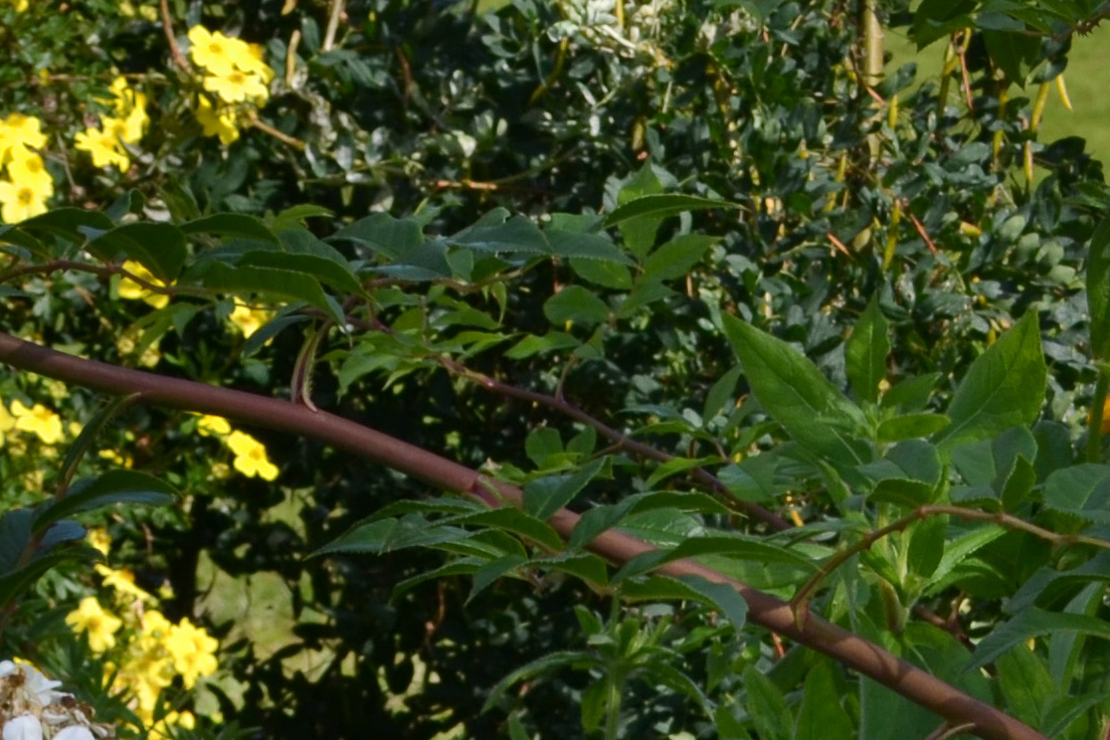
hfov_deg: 8.9
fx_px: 6875
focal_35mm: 223
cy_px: -67
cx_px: 1804
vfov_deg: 6.1
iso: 100
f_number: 8
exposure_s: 1/160
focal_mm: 36
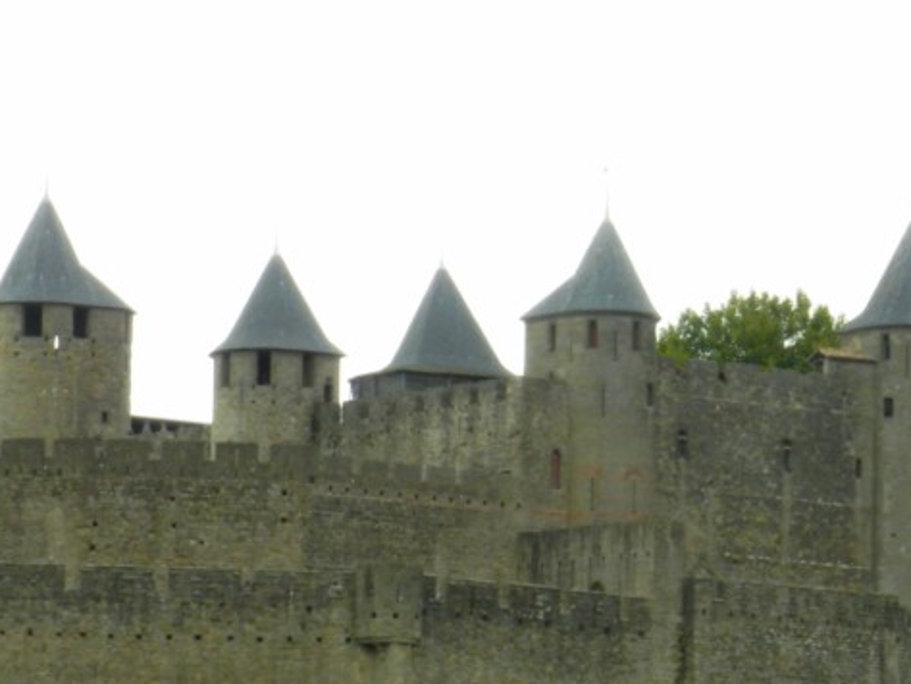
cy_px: 464
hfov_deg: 7.9
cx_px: 807
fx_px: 6555
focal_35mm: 249
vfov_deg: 6.0
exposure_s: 1/50
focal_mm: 20.5
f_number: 8
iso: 160
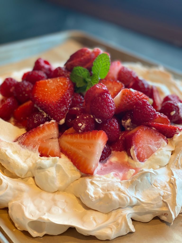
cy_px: 122
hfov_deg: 28.0
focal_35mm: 52
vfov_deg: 36.8
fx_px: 365
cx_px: 91
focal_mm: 6
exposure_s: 1/120
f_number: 2
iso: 160
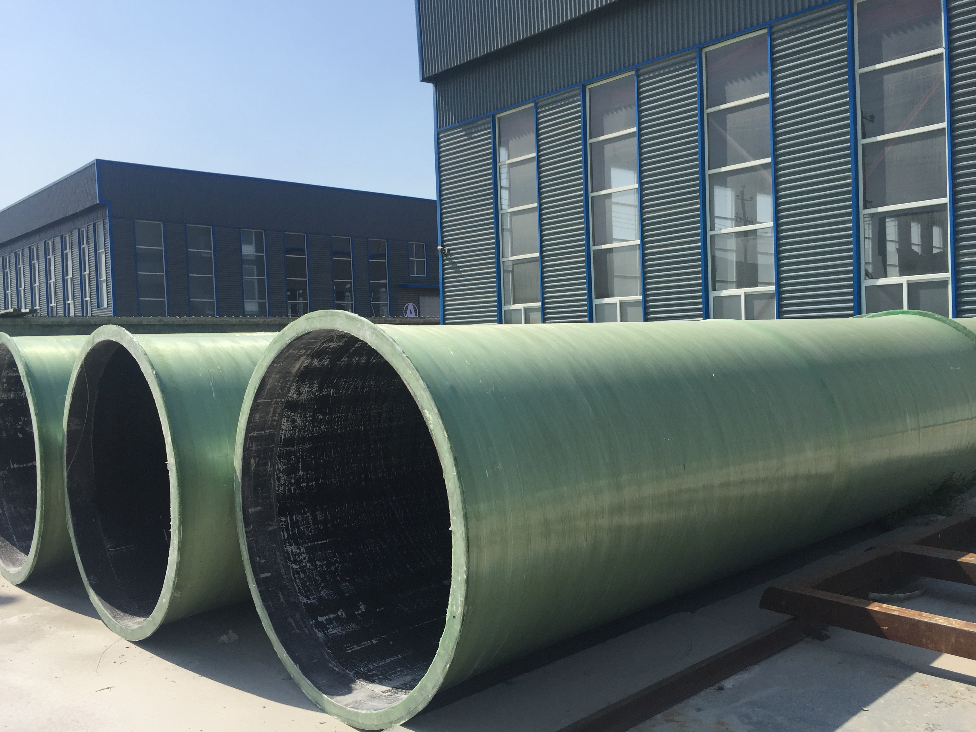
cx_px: 488
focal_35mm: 29
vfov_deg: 48.2
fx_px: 818
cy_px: 366
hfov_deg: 61.7
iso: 32
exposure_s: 1/2326
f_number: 2.2
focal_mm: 4.15
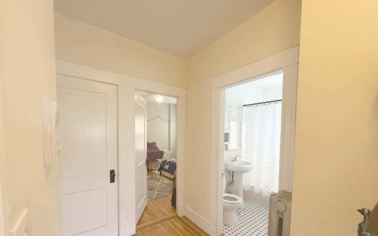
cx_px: 189
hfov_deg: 101.5
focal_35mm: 15
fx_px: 155
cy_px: 140
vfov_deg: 74.1
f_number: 2.2
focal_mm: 2.22
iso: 400
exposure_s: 1/60
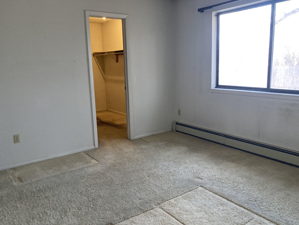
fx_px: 251
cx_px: 147
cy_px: 113
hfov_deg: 61.7
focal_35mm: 29
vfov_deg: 48.2
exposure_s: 1/60
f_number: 1.8
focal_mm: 3.99
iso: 160
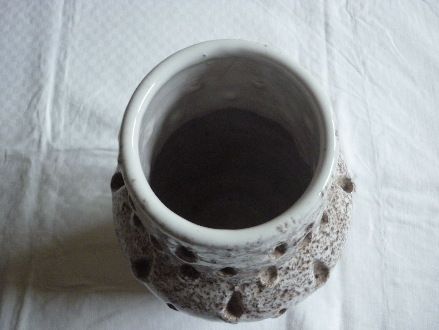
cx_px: 220
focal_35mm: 33
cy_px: 165
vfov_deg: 42.9
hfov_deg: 55.4
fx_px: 419
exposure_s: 1/20
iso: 400
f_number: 2.8
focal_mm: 5.5
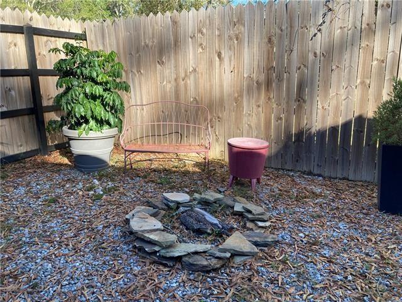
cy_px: 151
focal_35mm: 28
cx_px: 201
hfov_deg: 63.4
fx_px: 325
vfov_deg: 49.7
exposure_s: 1/252
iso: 20
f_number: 1.8
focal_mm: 3.99
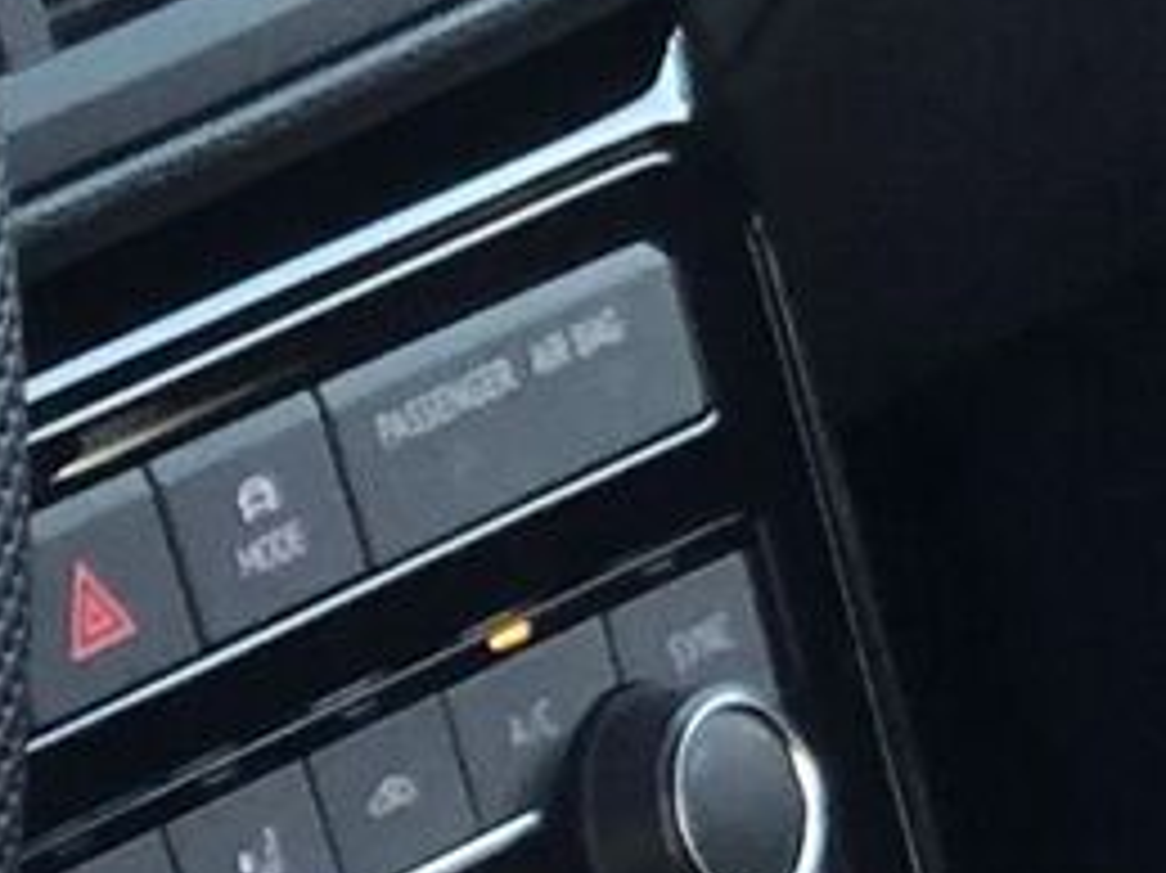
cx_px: -1346
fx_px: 12996
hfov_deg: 5.0
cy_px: 648
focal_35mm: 386
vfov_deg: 3.8
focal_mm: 6
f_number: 2.4
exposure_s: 1/60
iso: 32
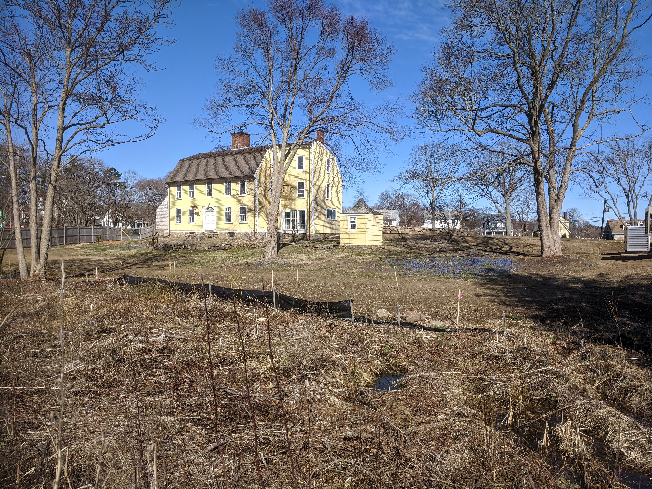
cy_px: 244
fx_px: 490
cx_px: 326
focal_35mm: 26
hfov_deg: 67.3
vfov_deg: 53.1
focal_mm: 4.67
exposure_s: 1/2114
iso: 50
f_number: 2
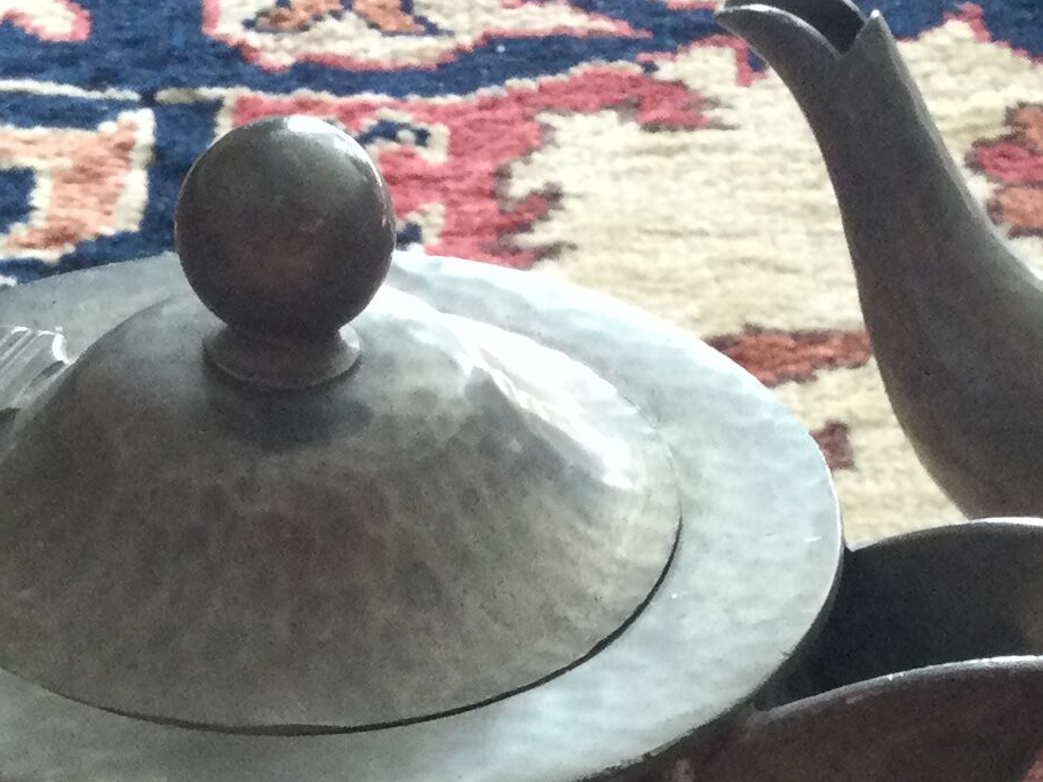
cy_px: 1054
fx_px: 3344
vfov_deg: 12.8
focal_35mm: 111
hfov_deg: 17.7
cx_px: 417
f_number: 2.4
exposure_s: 1/33
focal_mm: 3.3
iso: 125
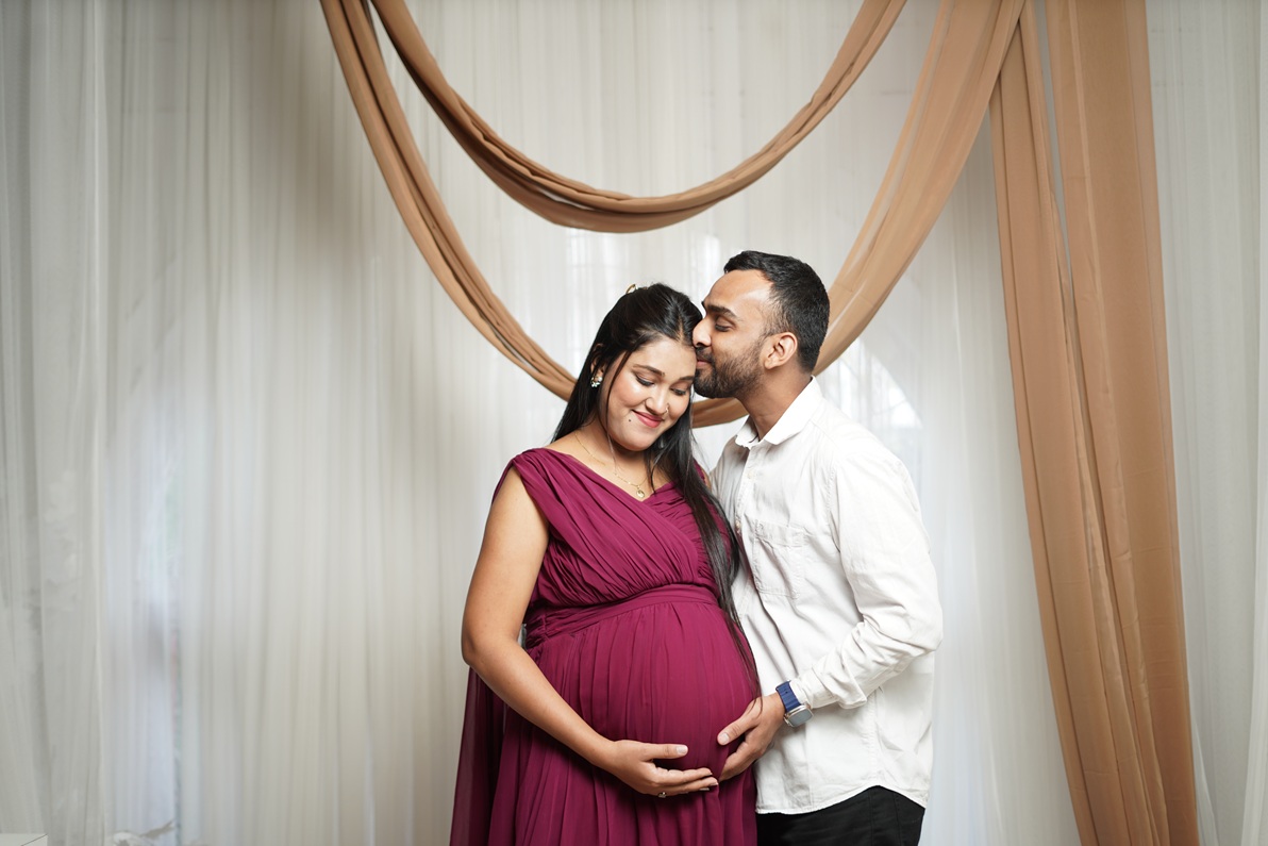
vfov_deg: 27.0
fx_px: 1761
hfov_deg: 39.6
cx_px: 634
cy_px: 423
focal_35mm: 50
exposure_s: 1/200
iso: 200
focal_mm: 50
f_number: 1.8
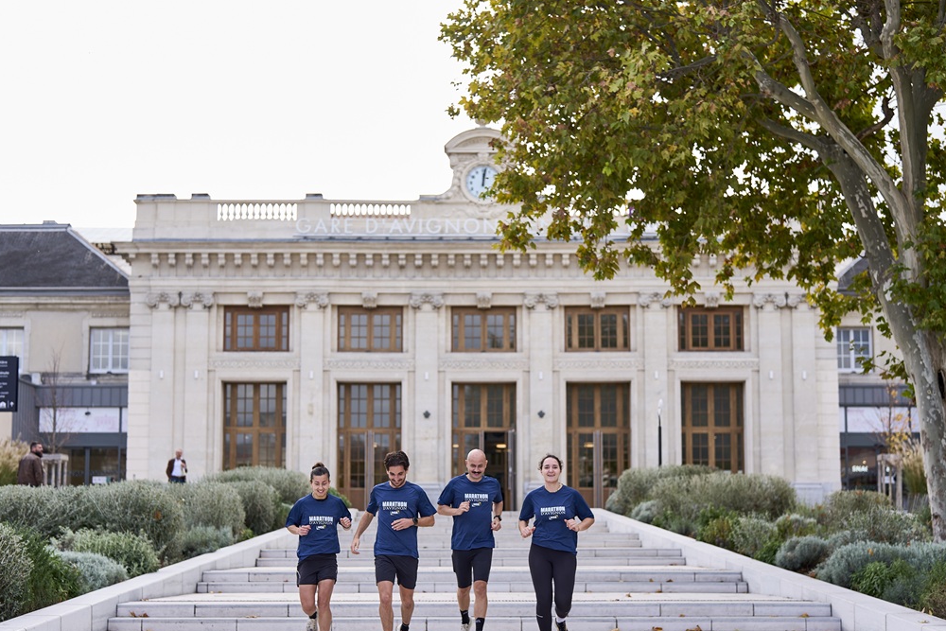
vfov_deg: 22.6
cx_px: 474
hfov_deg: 33.4
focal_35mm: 60
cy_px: 364
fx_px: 1577
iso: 160
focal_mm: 50
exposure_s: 1/2000
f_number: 2
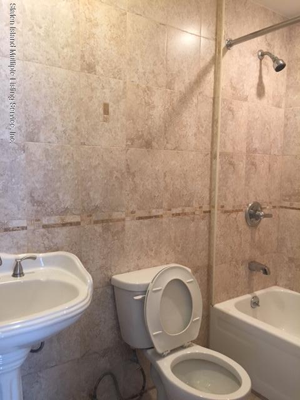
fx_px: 335
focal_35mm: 29
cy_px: 200
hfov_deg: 48.2
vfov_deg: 61.7
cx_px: 150
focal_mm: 4.15
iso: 50
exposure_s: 1/15
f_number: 2.2
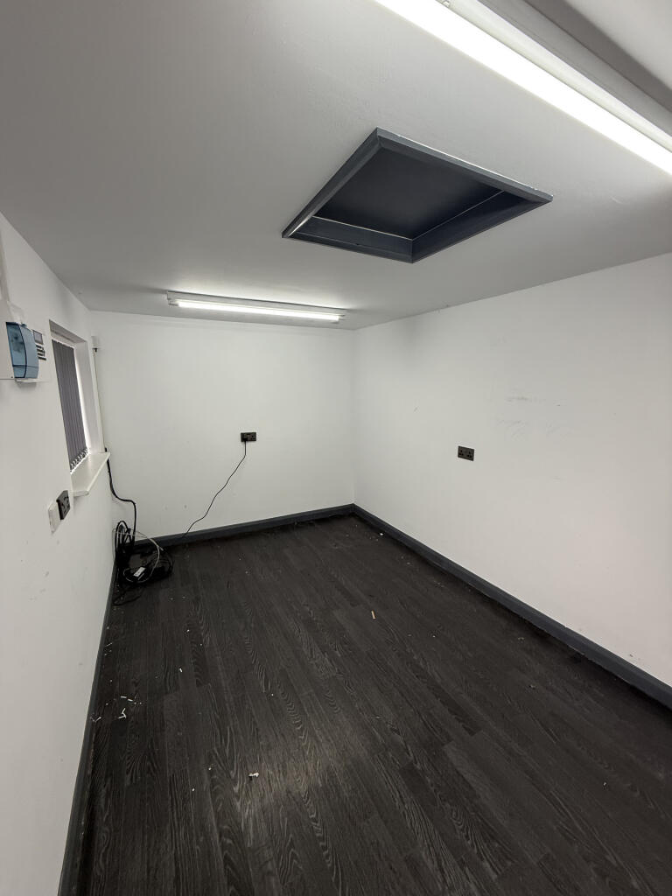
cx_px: 336
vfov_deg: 102.1
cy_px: 448
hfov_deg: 85.7
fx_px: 362
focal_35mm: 14
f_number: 2.2
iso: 125
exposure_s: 1/100
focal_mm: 2.22
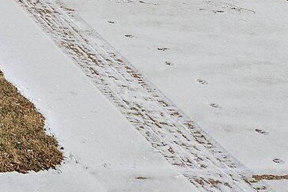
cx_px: -347
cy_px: -302
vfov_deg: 7.8
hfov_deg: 11.2
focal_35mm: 161
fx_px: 1288
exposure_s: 1/80
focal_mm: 19.4
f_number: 9
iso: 250
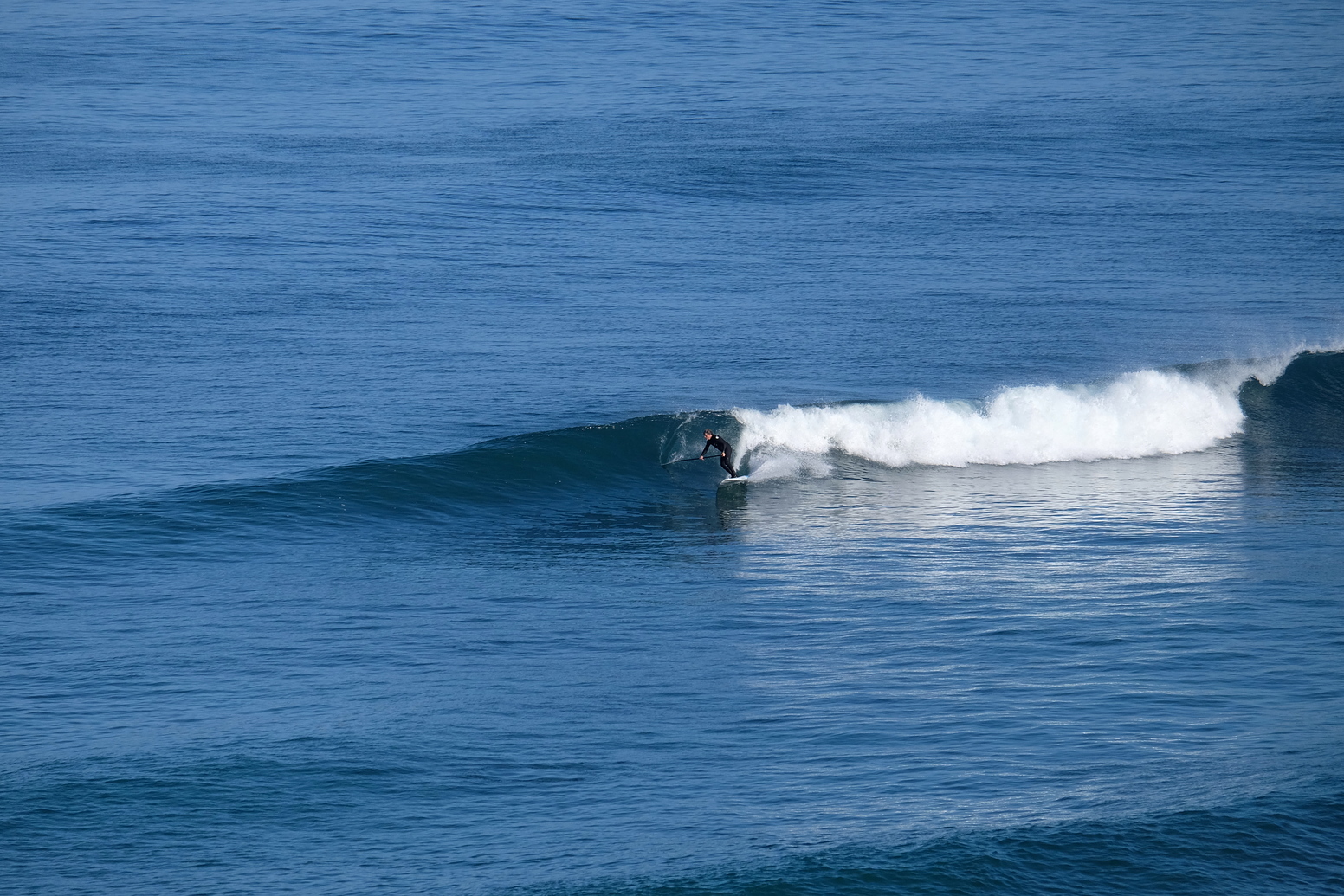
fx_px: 12134
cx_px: 672
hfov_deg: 6.3
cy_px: 448
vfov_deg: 4.2
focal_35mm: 325
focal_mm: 216.9
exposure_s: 1/1800
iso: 400
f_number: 6.7
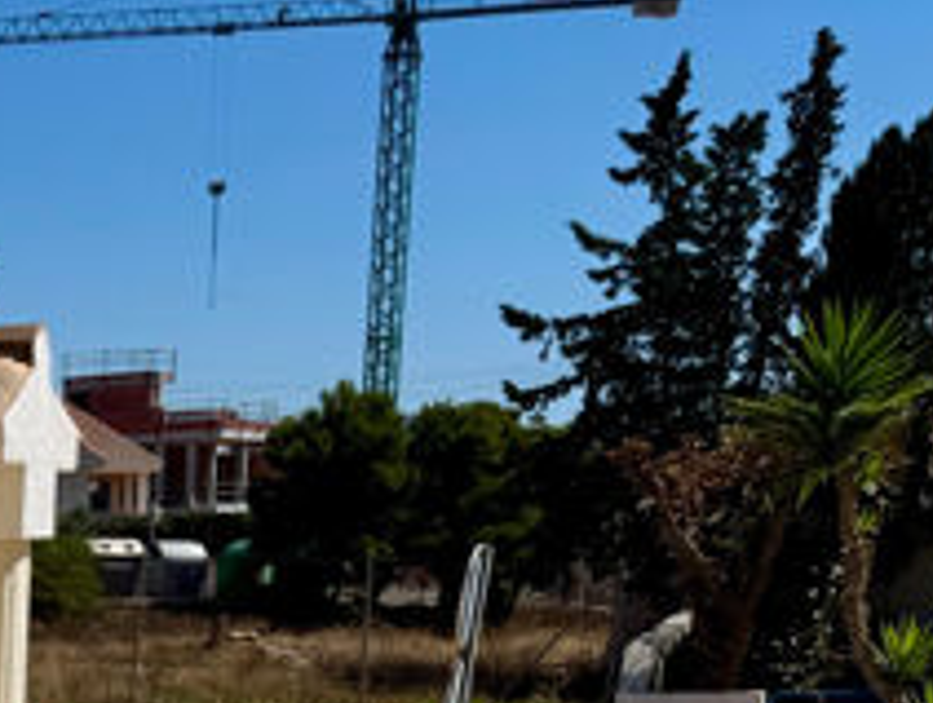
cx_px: -453
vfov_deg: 16.3
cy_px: 1158
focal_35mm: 80
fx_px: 2160
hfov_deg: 20.8
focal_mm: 6.76
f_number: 1.78
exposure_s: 1/12346
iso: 80
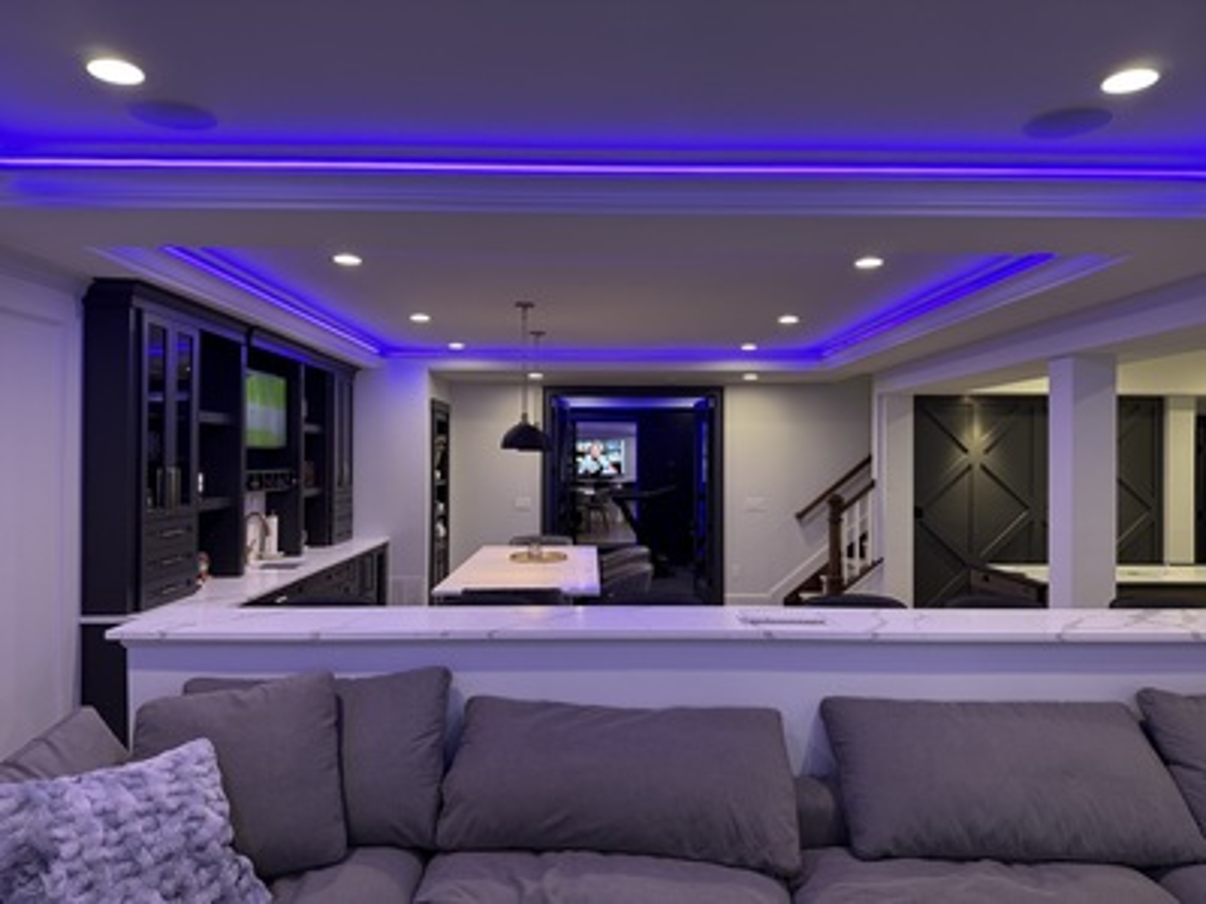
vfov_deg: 56.8
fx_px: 836
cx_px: 603
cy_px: 452
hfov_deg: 71.6
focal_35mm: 24
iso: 200
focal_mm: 6.76
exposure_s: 1/123
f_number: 1.78
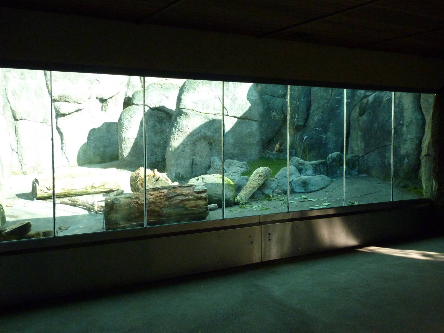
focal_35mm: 37
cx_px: 222
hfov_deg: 50.1
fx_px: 475
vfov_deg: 38.7
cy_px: 166
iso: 400
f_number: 3.6
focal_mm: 6.1
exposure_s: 1/320
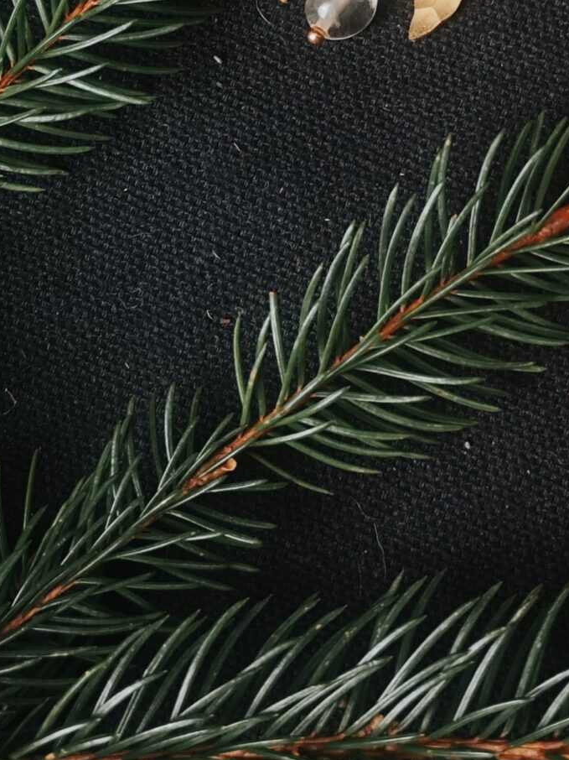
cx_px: 384
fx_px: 2851
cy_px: -135
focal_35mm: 130
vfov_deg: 14.7
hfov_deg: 11.4
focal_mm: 6.19
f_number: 1.65
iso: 200
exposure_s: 1/25
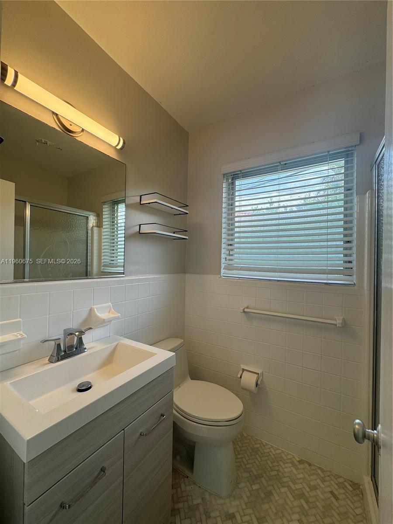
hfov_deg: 85.7
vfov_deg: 102.1
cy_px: 262
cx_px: 196
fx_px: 212
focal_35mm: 14
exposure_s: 1/120
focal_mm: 2.22
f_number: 2.2
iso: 40
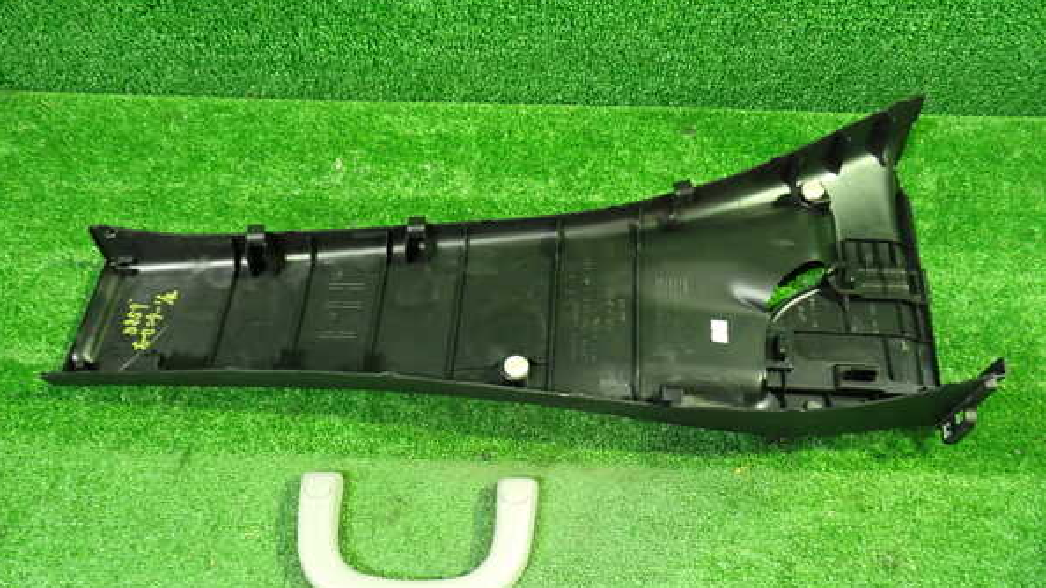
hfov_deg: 59.5
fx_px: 915
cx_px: 519
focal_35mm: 33
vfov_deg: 35.5
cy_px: 343
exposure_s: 1/30
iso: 800
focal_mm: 5.4
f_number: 2.3
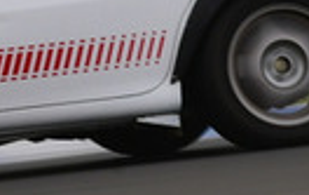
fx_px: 21106
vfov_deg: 0.5
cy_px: -256
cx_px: -229
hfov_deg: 0.8
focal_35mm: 2502
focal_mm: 270
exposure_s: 1/60
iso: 160
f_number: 16
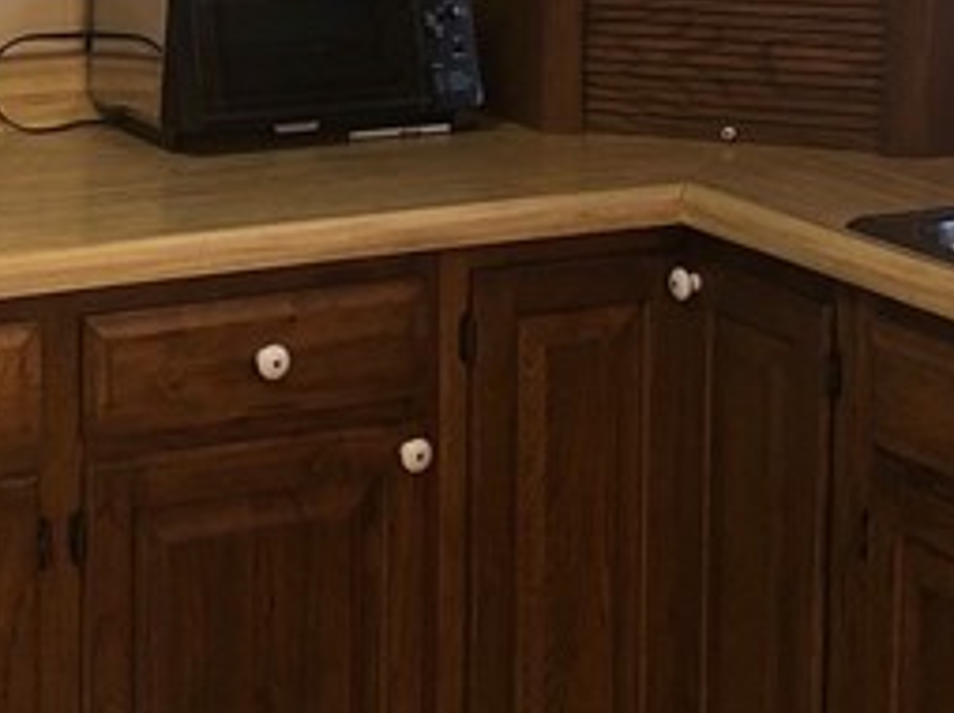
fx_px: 3111
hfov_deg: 17.3
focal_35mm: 113
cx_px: 218
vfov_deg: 12.9
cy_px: -4
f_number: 1.8
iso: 25
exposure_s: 1/15
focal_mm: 3.99
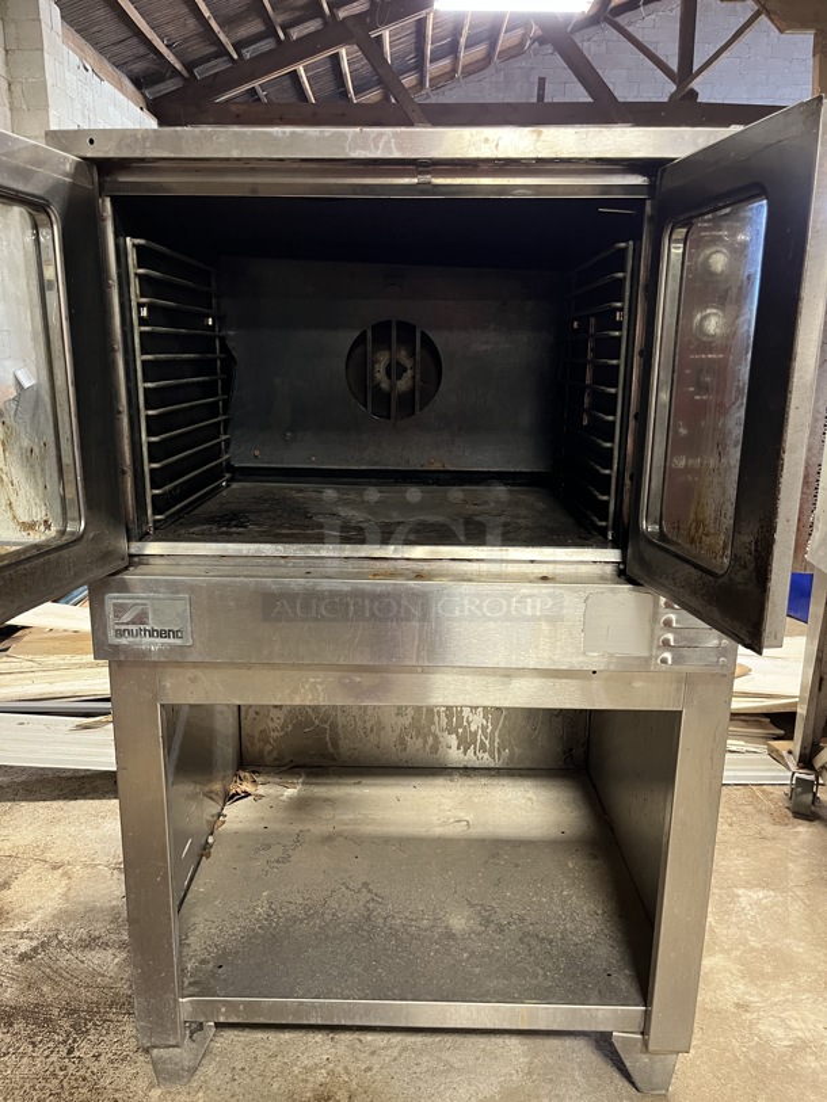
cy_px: 551
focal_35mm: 26
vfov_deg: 67.3
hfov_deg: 53.1
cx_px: 414
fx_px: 828
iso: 320
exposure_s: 1/60
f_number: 1.6
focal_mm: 5.1
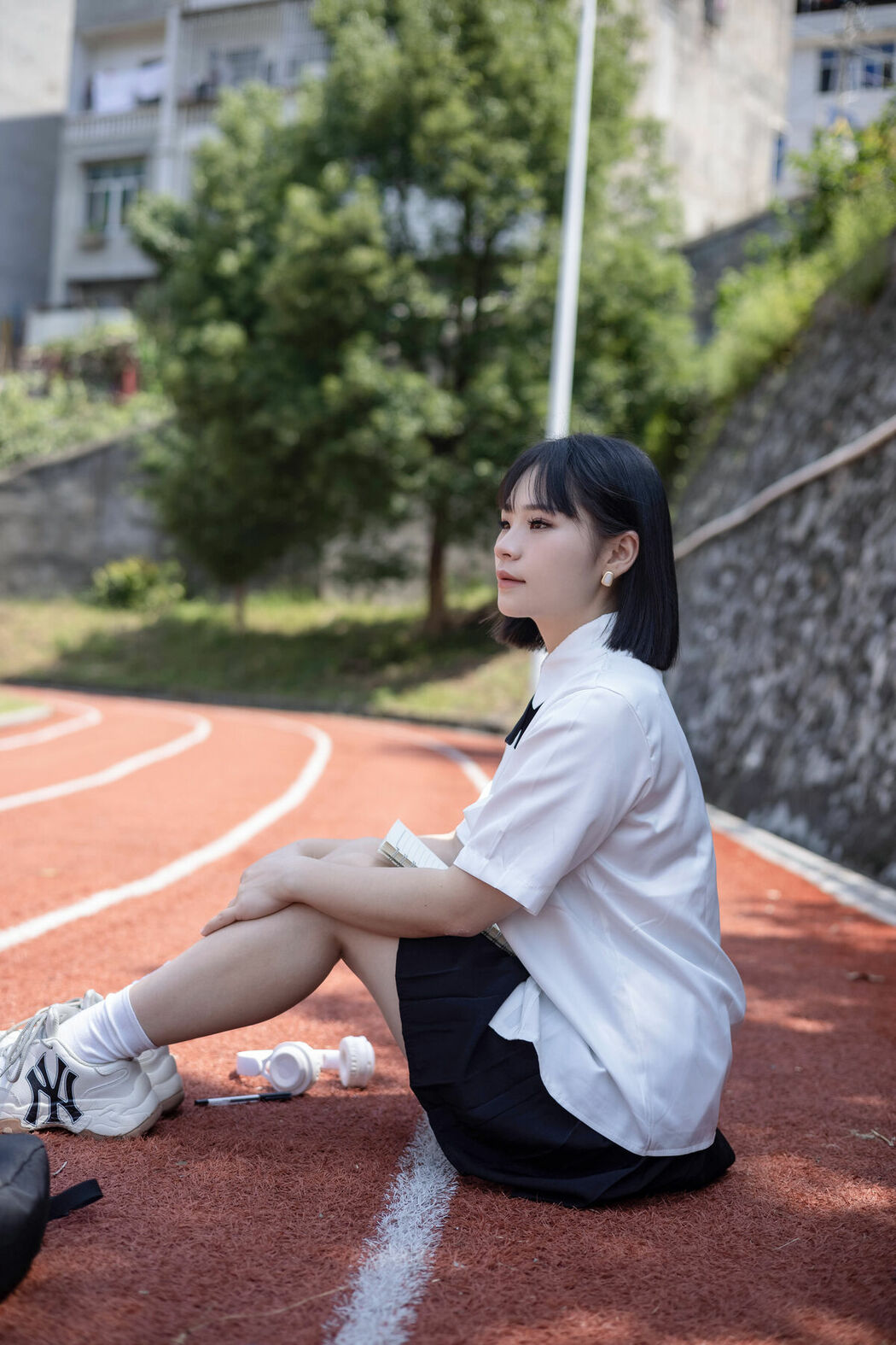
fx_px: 1867
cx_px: 448
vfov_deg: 39.6
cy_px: 672
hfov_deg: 27.0
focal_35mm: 50
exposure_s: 1/1000
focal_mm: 50
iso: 125
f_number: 2.8
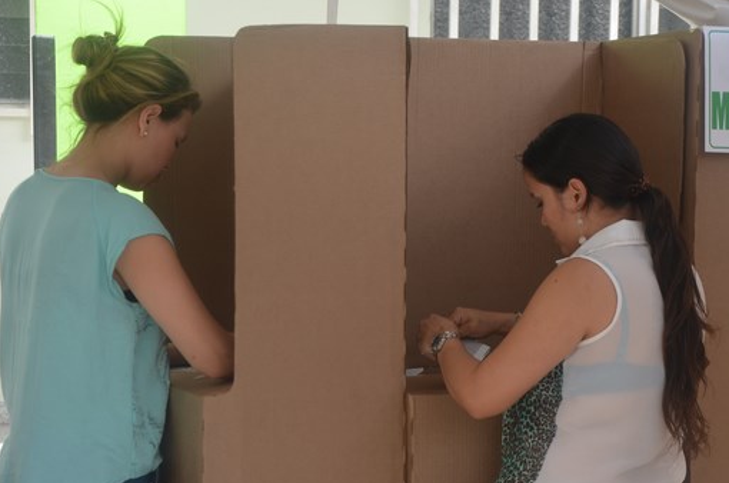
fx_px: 2345
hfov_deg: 17.7
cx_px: 416
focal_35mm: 116
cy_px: 287
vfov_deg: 11.8
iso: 320
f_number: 5.6
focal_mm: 58
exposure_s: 1/500
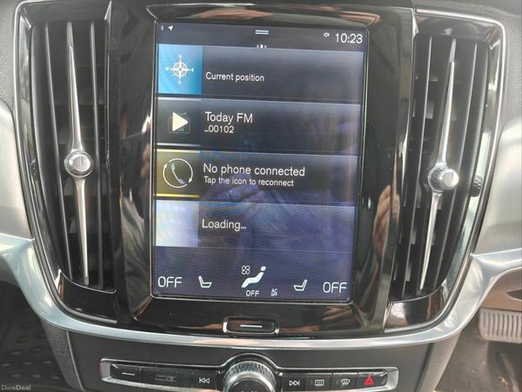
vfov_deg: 56.9
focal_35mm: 24
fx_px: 362
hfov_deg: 71.6
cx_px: 261
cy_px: 196
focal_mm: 6.06
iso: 1000
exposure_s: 1/77
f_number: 1.7
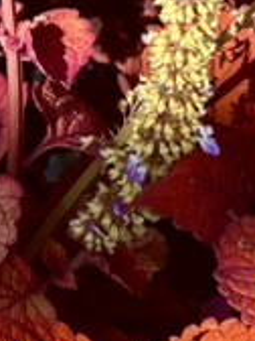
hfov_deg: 3.2
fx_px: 4607
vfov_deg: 4.2
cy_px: -197
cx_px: -245
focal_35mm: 469
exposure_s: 1/121
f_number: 2.8
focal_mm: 9
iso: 40
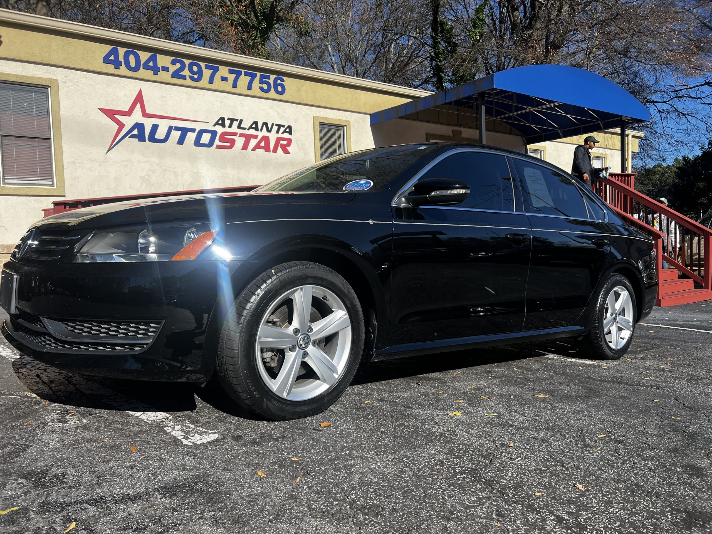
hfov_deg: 67.3
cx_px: 356
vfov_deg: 53.1
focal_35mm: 26
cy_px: 267
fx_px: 535
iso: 50
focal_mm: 5.7
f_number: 1.5
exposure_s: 1/3356
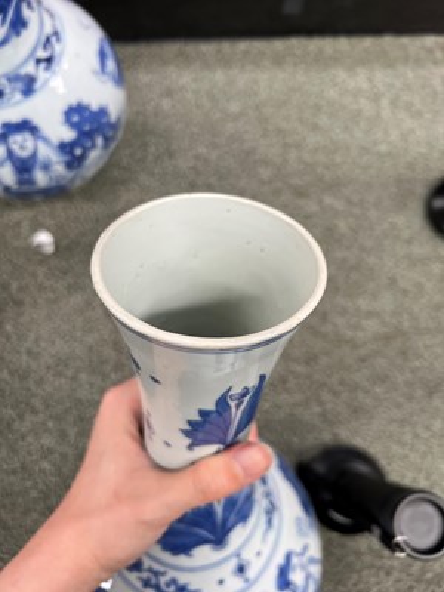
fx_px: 445
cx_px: 222
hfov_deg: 53.1
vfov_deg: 67.3
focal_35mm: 26
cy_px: 296
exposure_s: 1/120
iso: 125
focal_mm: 5.7
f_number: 1.5
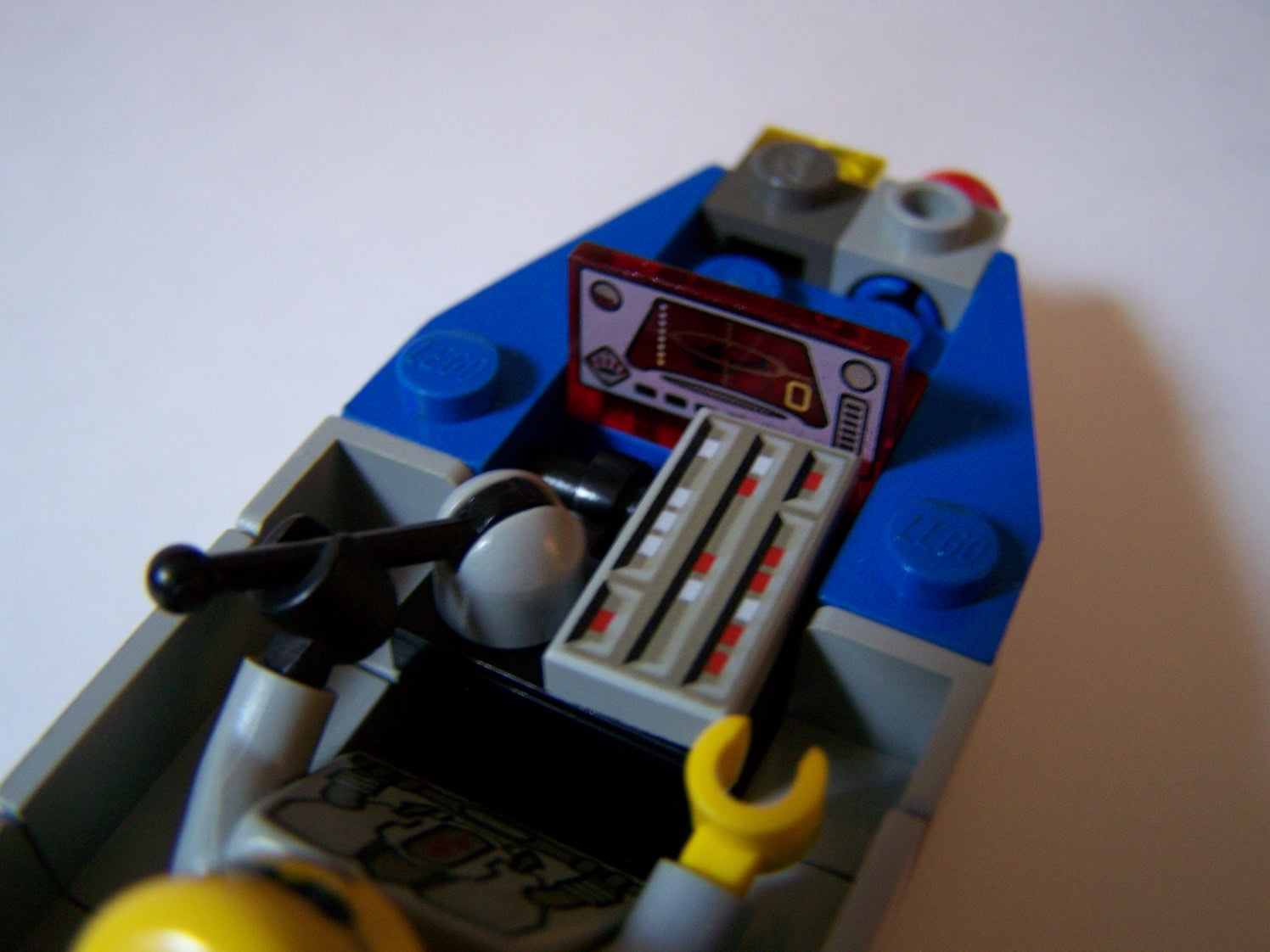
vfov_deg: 37.7
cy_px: 476
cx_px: 635
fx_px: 1394
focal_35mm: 38
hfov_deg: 49.0
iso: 160
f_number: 2.8
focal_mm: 6.3
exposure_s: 1/8
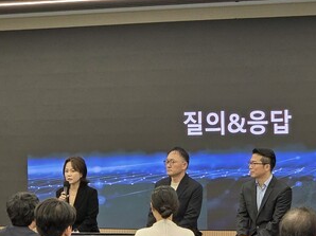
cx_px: 180
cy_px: 124
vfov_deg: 10.7
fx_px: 1268
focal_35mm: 139
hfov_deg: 14.2
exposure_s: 1/120
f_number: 2.4
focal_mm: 7
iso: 320
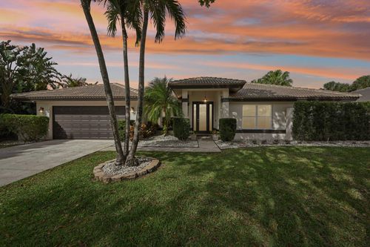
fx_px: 144
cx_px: 185
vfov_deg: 81.2
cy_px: 124
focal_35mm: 14
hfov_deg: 104.3
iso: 1600
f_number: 8
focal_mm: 14
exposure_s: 1/2500
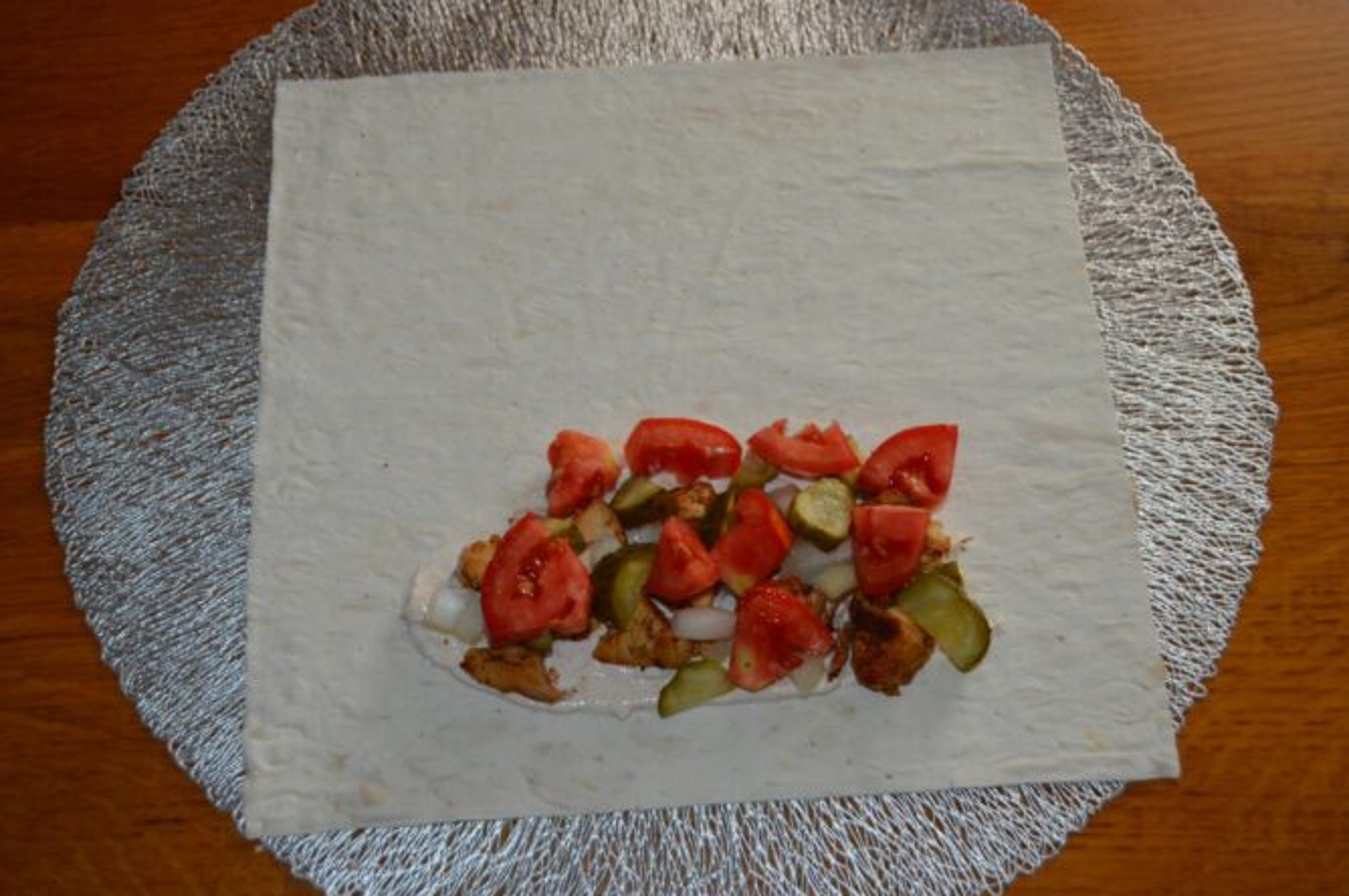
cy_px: 465
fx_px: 1647
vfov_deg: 30.4
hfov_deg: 44.5
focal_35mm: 44
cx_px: 658
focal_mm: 28
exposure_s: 1/60
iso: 560
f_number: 4.5
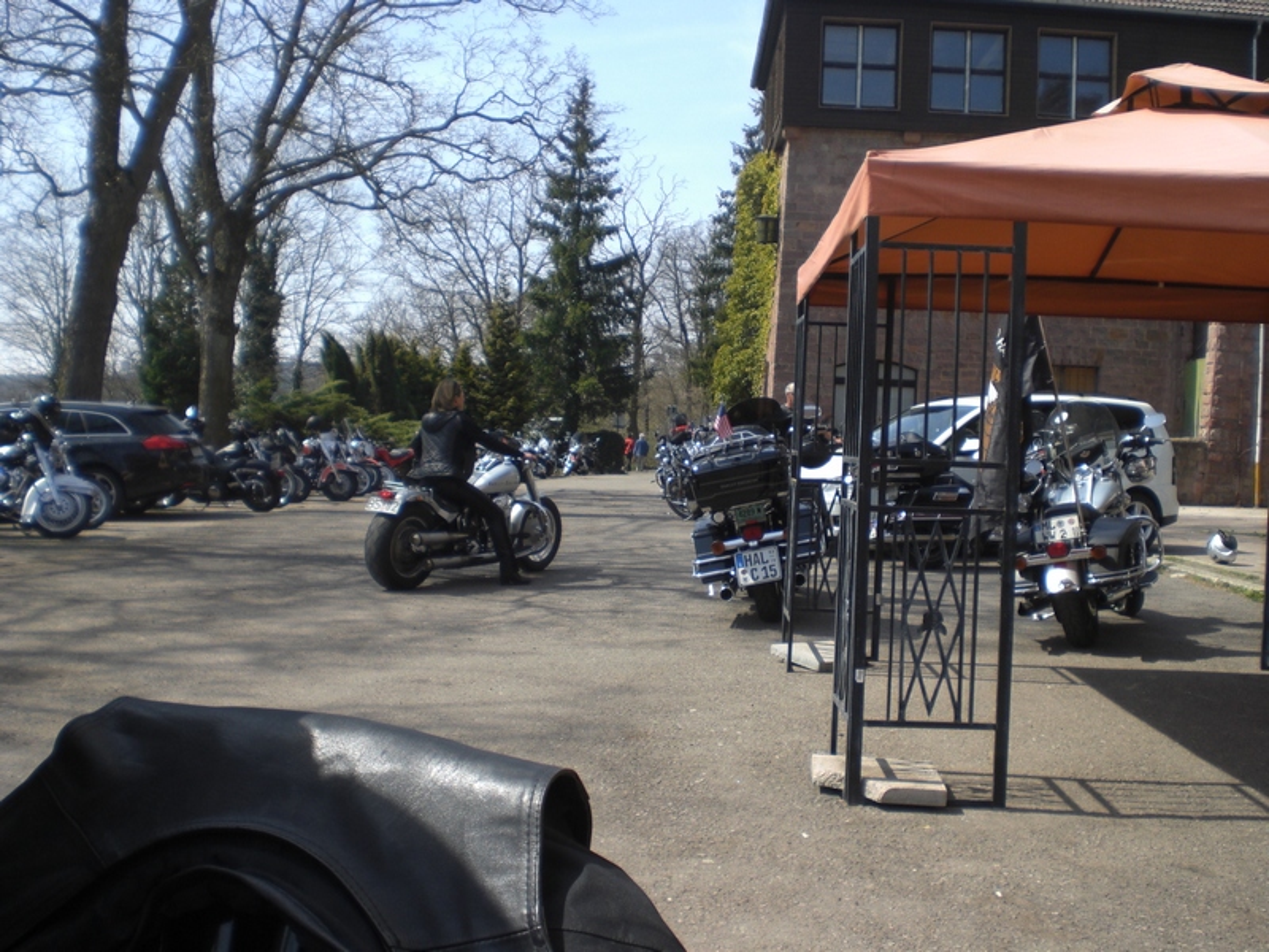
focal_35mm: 38
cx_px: 634
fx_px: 1393
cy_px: 476
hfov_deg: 49.0
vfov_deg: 37.7
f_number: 3.1
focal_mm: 6.3
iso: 50
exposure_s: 1/400
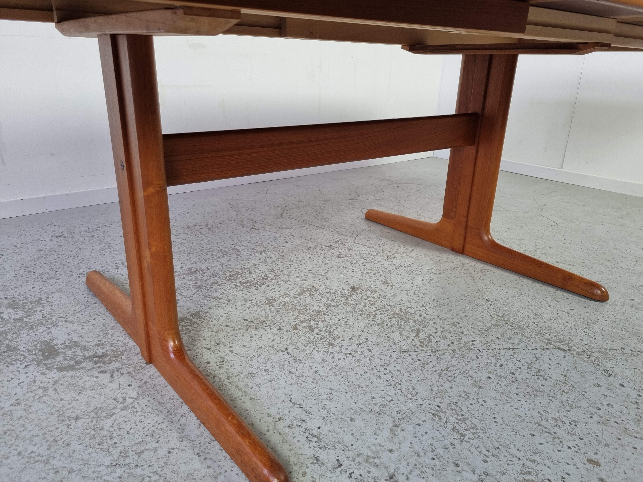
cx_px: 322
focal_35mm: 26
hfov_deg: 67.3
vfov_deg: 53.1
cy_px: 241
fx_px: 483
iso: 64
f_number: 1.8
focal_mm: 5.4
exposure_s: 1/100
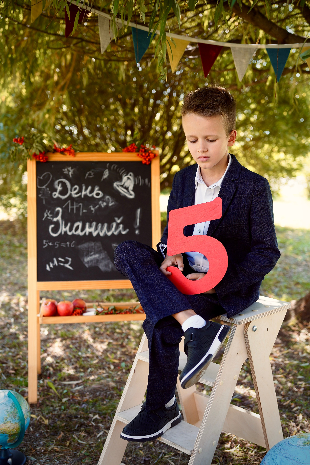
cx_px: 154
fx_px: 608
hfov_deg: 28.6
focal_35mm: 47
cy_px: 233
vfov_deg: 41.8
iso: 200
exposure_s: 1/200
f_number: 3.2
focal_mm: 46.1
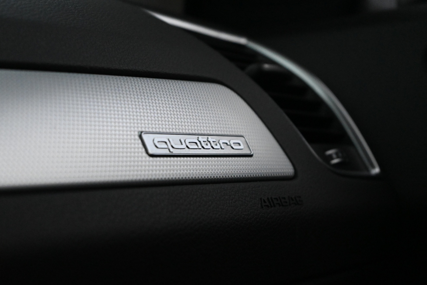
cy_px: 142
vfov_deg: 18.2
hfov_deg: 27.0
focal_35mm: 75
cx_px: 214
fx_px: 890
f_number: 6.3
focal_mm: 50
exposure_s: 1/80
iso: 6400
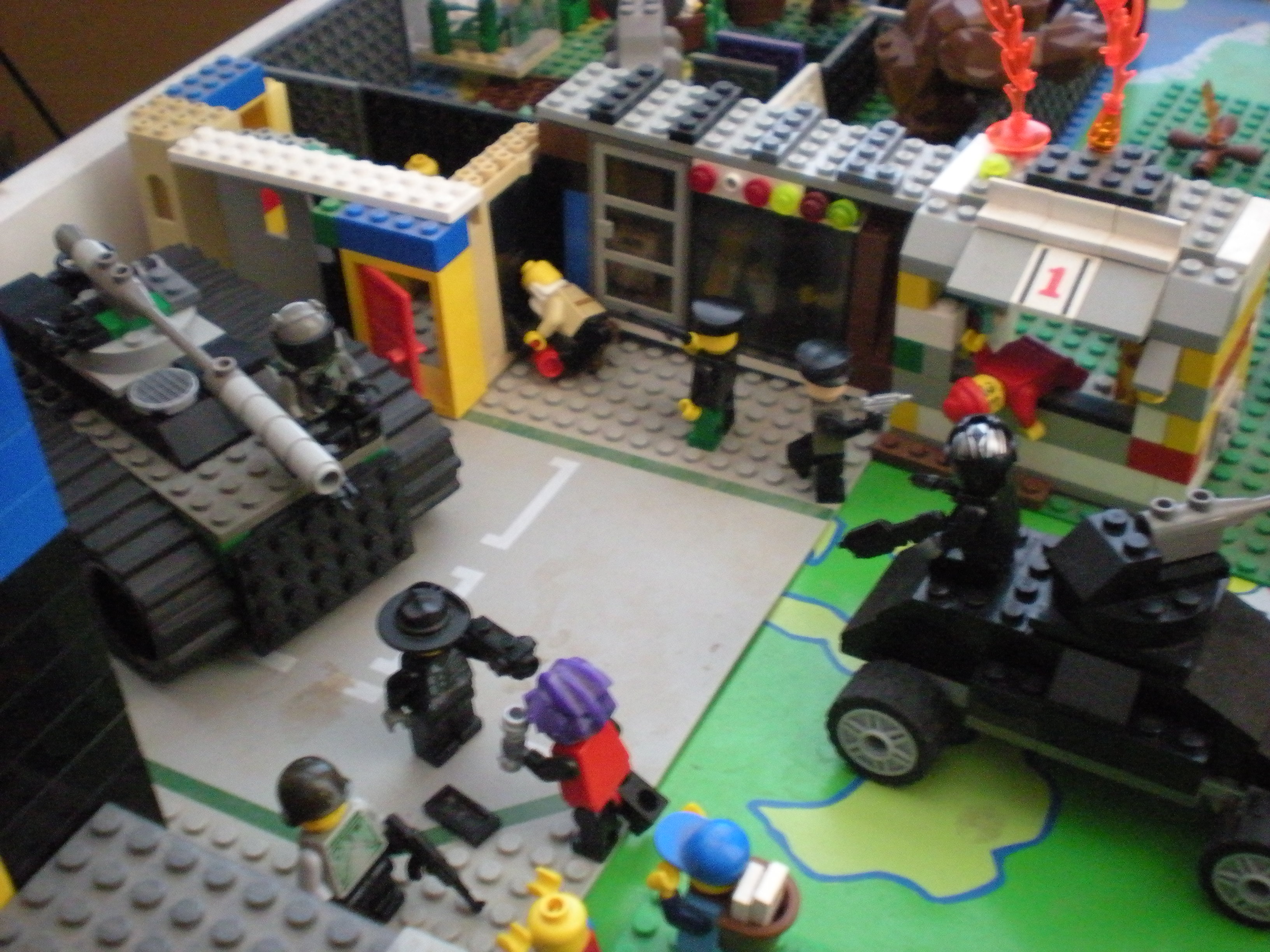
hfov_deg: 42.9
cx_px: 635
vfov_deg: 32.9
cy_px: 476
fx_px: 1614
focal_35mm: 44
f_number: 3.5
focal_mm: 7.4
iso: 800
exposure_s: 1/5.8
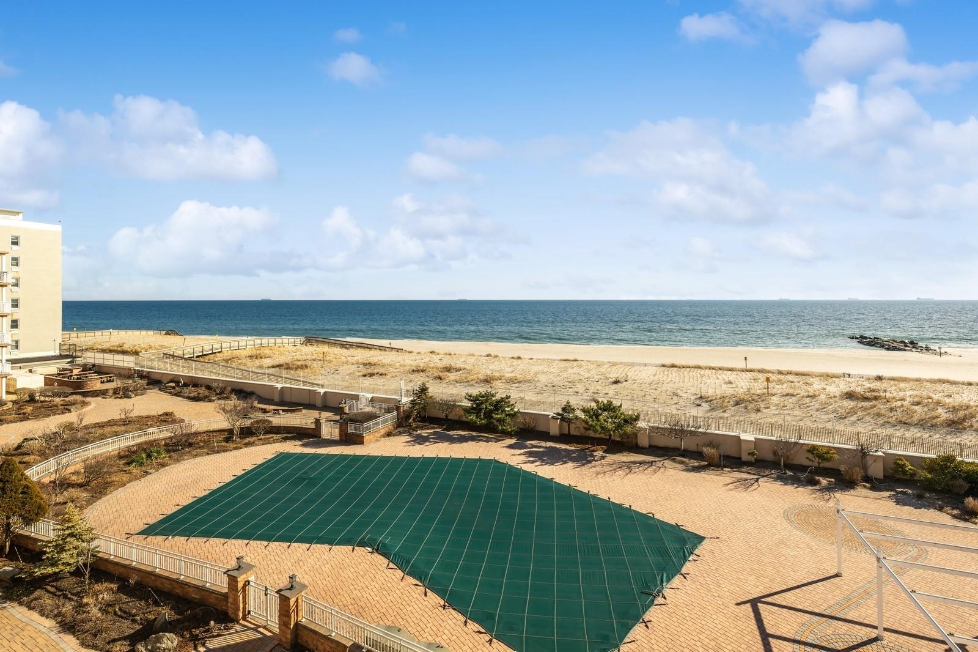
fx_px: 421
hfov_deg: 98.6
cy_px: 326
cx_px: 489
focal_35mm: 16
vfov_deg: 75.5
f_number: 8
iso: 64
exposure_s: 1/640
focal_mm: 15.5
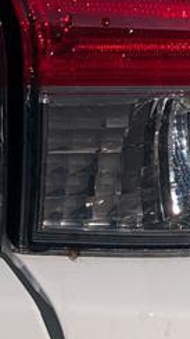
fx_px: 1256
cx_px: 322
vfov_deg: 15.1
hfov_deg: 8.4
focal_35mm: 140
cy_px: 322
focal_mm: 6.9
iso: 27
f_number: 1.68
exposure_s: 1/3333
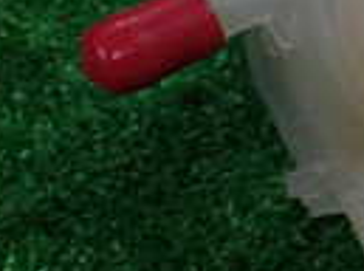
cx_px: 759
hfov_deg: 12.3
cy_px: 17
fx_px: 1468
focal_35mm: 140
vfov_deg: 10.5
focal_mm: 5.4
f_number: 2.3
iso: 250
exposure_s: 1/125
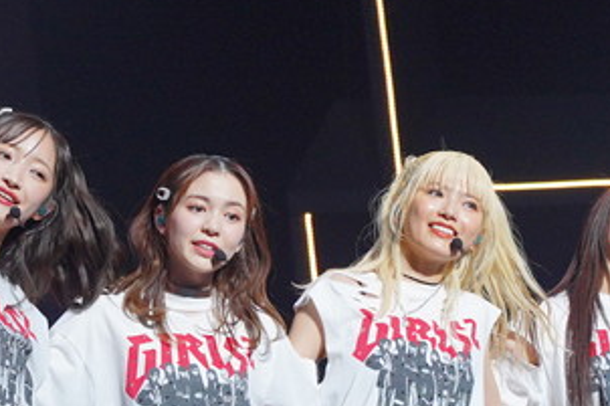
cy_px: 314
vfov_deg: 4.2
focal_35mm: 325
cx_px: 339
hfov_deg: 6.3
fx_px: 5504
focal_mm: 70
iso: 500
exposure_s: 1/400
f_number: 4
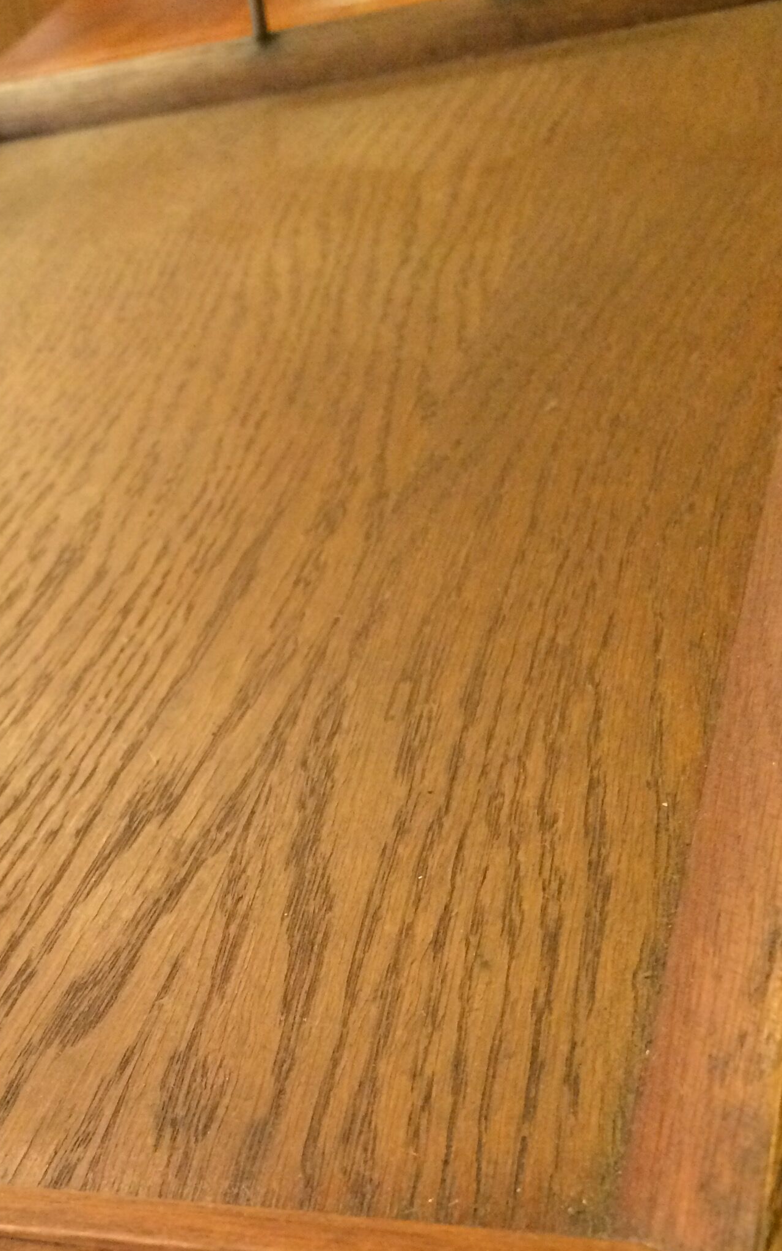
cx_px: 201
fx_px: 1671
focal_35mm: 49
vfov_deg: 40.0
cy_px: 922
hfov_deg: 26.0
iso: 320
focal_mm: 4.15
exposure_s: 1/25
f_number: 2.2
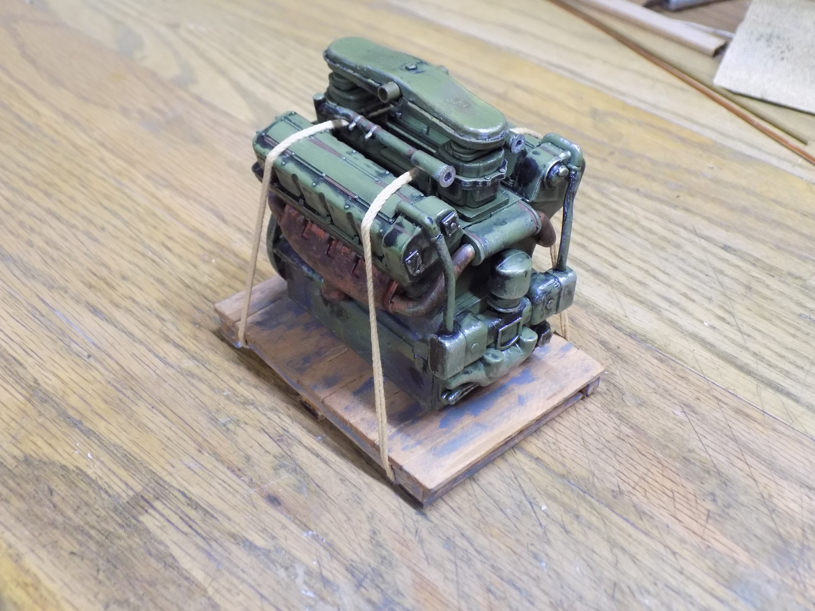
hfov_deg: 41.2
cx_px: 408
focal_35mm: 46
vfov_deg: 31.5
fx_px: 1083
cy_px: 306
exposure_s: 1/15
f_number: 3.7
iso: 400
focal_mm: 8.1
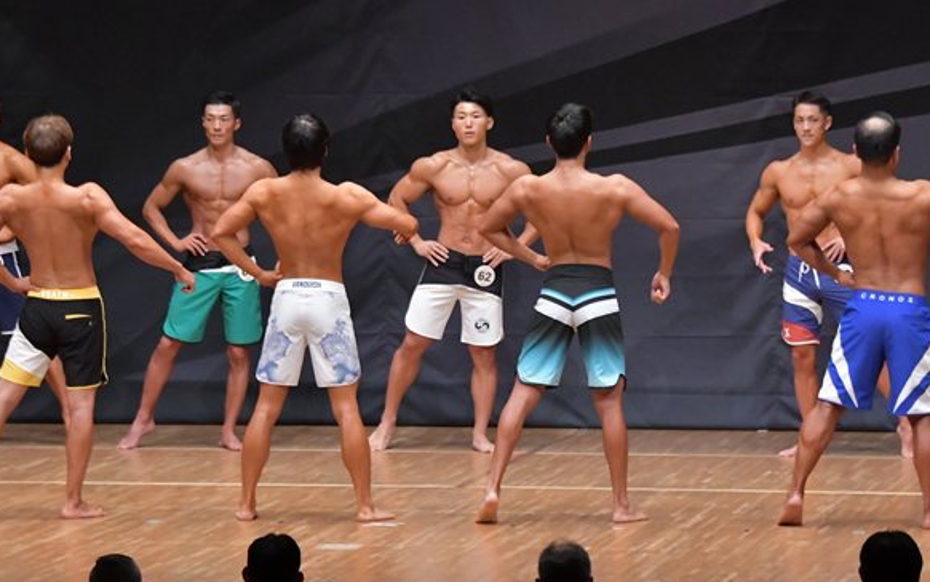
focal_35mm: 213
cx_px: 480
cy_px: 285
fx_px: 5400
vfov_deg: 6.2
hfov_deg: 9.8
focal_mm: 105
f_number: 5.6
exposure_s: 1/400
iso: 6400
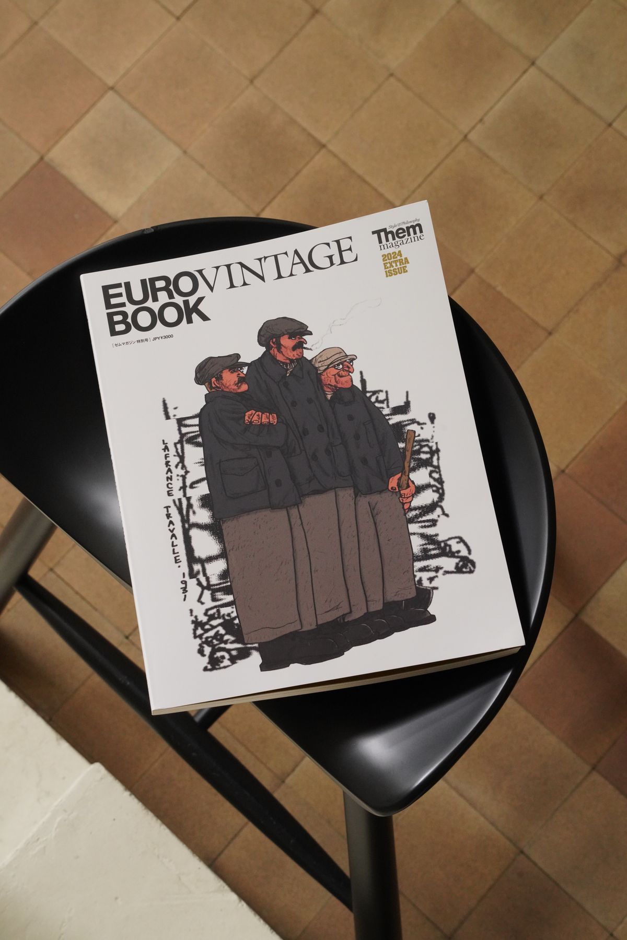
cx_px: 314
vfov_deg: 26.0
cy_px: 470
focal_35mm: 78
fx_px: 2038
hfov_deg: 17.5
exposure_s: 1/125
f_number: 13
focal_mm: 78
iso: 5000
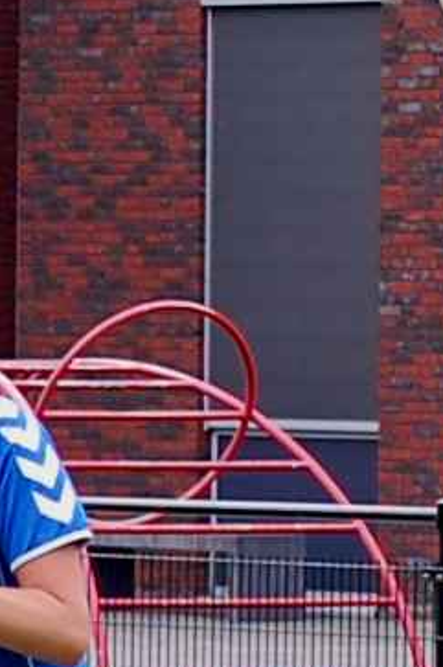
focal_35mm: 329
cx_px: -411
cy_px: 849
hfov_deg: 4.1
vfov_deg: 6.2
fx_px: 6090
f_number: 6.3
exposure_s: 1/160
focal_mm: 55
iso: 200
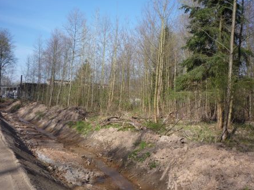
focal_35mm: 35
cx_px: 128
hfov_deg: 52.6
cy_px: 96
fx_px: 257
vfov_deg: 40.7
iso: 100
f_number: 4.5
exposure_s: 1/400
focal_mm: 5.2
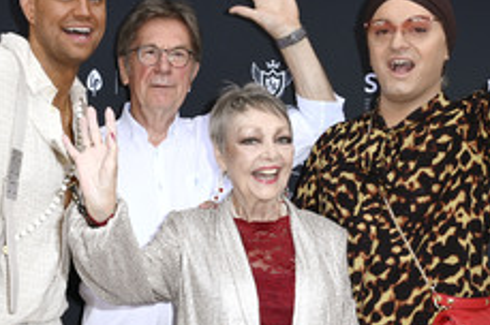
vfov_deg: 19.1
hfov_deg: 28.5
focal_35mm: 71
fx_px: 965
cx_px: 236
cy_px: 199
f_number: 5.6
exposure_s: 1/200
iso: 500
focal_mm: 36
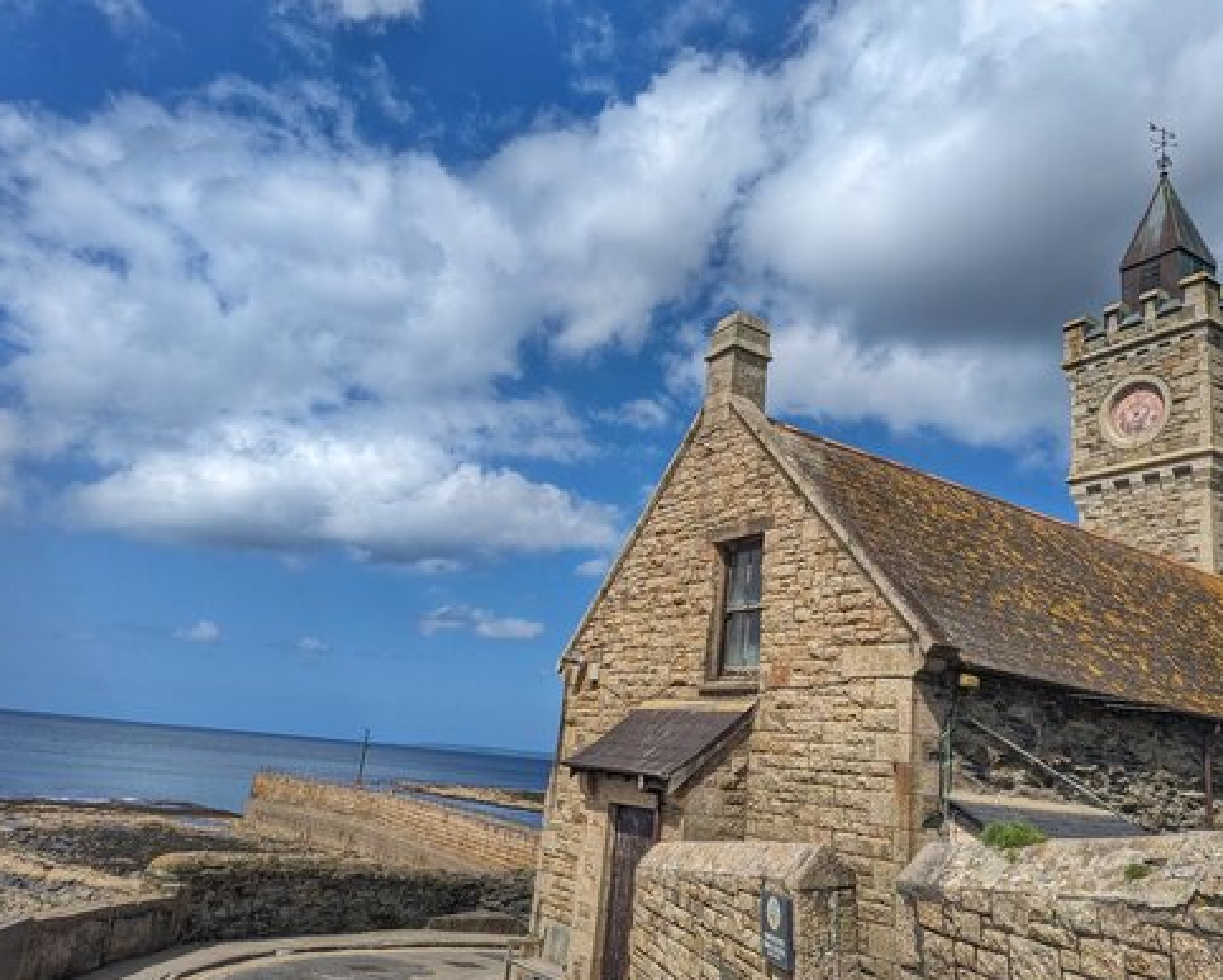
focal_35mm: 26
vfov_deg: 55.0
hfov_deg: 65.9
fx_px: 942
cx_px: 668
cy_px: 505
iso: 44
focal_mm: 6.81
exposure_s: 1/3425
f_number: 1.85
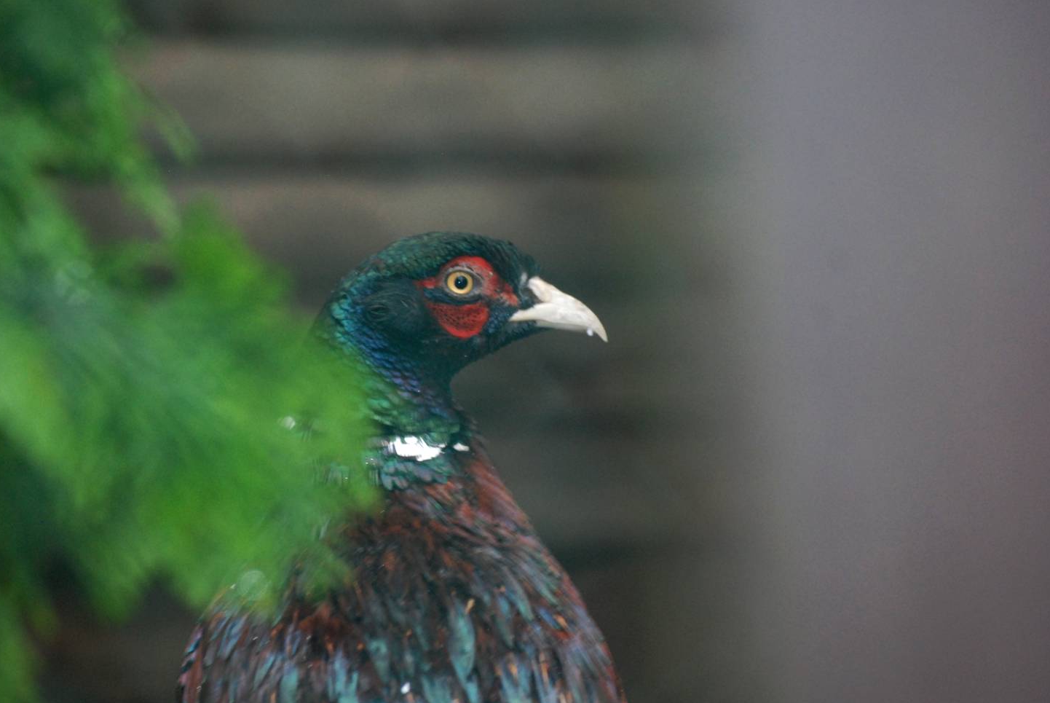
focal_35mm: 325
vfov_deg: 4.2
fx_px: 9477
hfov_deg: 6.3
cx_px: 482
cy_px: 343
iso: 1000
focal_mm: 195
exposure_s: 1/60
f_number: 5
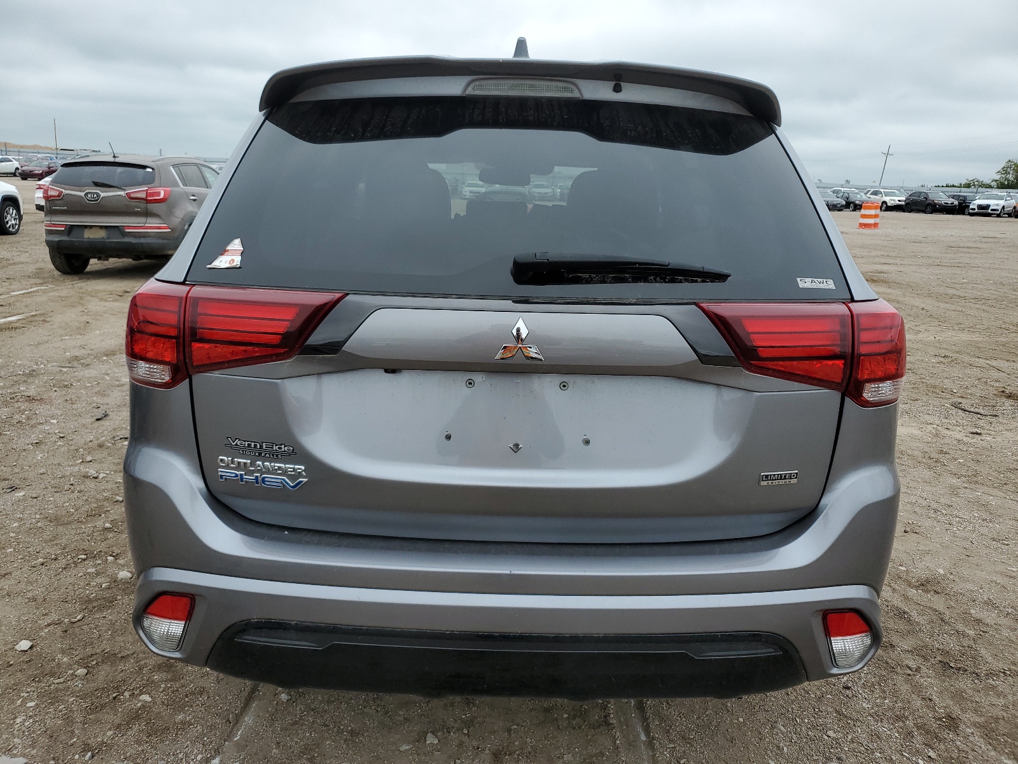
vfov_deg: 53.1
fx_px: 765
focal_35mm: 26
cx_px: 509
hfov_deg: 67.3
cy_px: 382
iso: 50
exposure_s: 1/1429
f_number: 1.5
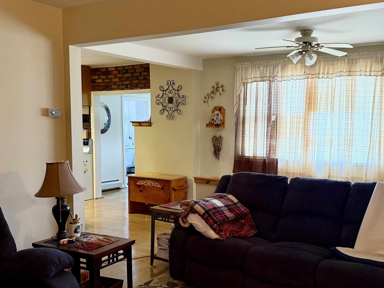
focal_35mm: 37
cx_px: 226
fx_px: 410
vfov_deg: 38.6
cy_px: 162
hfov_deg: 49.9
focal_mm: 6.76
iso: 500
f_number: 1.78
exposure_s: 1/60
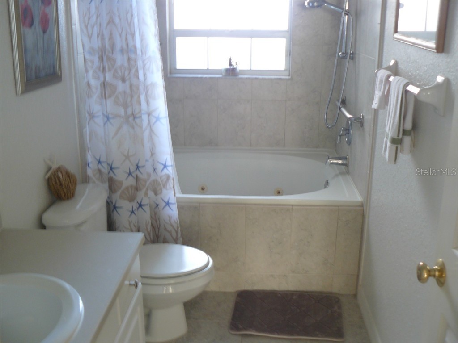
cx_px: 229
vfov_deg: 39.7
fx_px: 476
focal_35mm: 36
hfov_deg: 51.4
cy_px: 172
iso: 100
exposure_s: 1/5
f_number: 2.8
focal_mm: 6
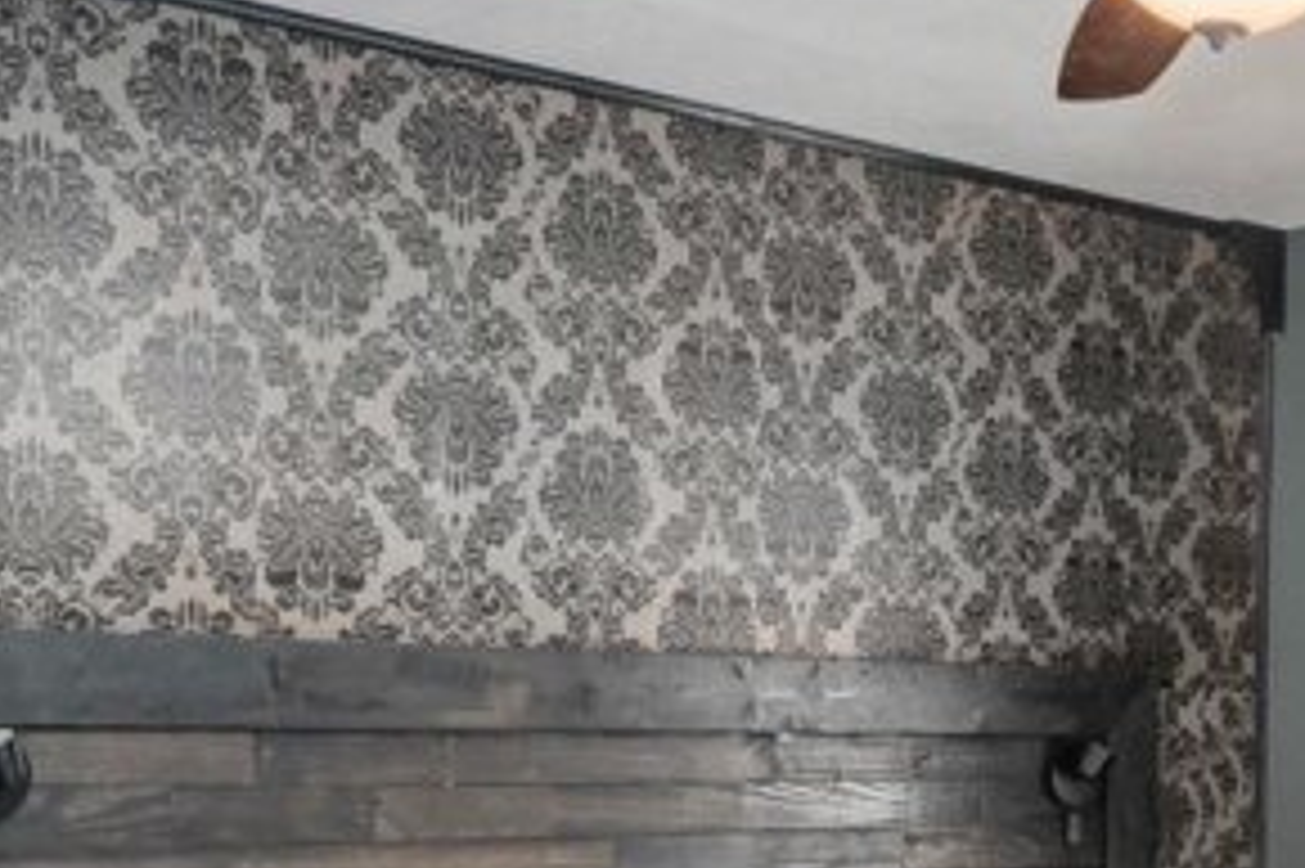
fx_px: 2101
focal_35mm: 58
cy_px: 724
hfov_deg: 32.7
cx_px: 1179
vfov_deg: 22.9
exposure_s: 1/2.5
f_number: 7.1
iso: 320
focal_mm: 14
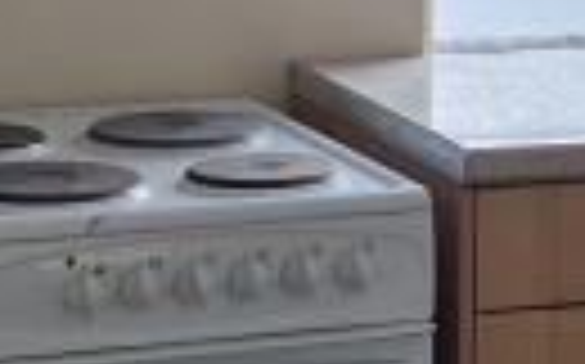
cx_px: 495
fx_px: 3058
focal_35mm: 192
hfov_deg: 10.9
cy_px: -90
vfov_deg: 6.8
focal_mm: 5.4
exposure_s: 1/180
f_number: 1.8
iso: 100
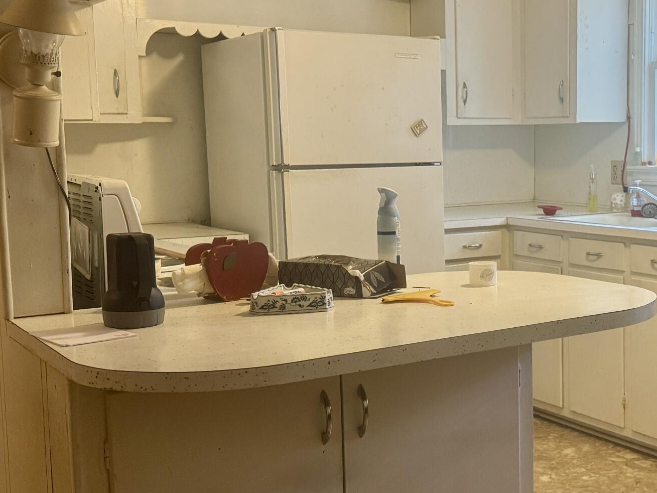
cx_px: 515
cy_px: 259
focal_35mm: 55
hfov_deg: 34.0
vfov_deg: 26.6
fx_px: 1044
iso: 320
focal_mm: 6.76
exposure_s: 1/60
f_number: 1.78
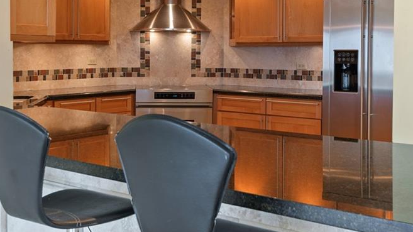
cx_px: 207
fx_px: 536
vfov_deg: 24.1
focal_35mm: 49
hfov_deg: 42.1
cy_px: 51
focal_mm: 30
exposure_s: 1/3
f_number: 8
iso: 250
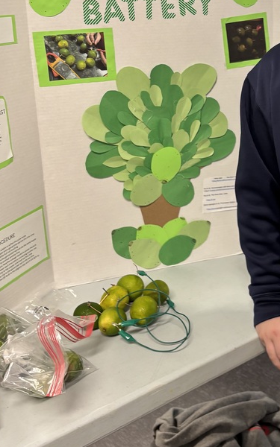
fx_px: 574
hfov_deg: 26.6
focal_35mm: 47
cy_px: 134
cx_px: 243
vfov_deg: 41.8
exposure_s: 1/60
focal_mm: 5.96
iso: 125
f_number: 1.6
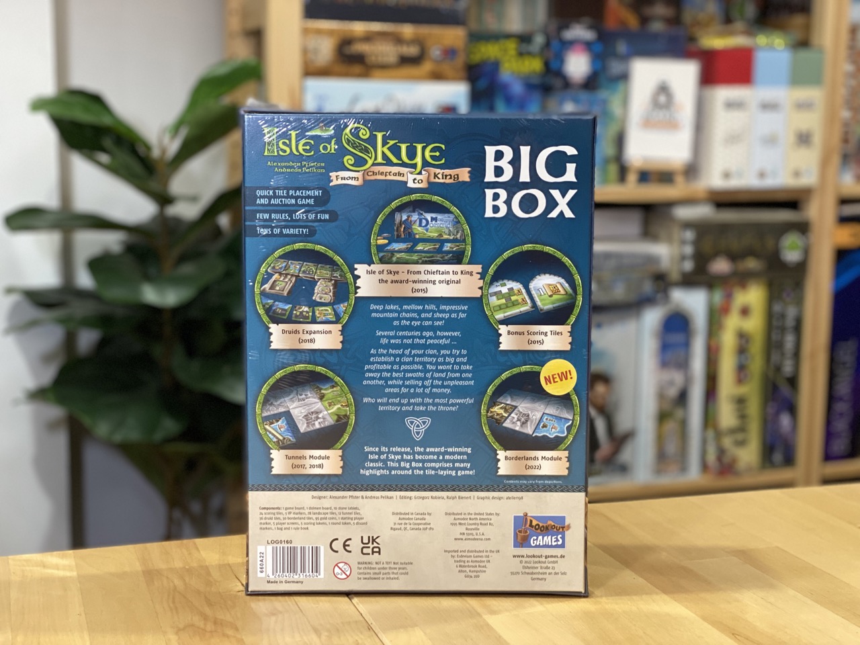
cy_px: 322
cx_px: 430
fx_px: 1292
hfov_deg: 36.8
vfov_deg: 28.0
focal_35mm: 52
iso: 200
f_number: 2
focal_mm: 6
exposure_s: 1/33
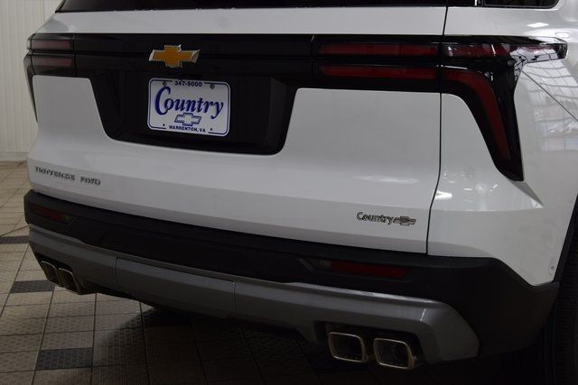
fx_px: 819
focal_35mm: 51
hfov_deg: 38.9
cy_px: 192
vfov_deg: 26.5
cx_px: 289
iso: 400
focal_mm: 34
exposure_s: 1/25
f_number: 7.1
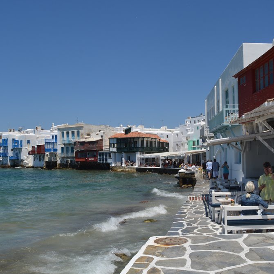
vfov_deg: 42.8
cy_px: 138
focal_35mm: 39
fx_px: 349
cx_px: 157
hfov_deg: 42.7
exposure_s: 1/250
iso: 200
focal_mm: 20
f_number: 16
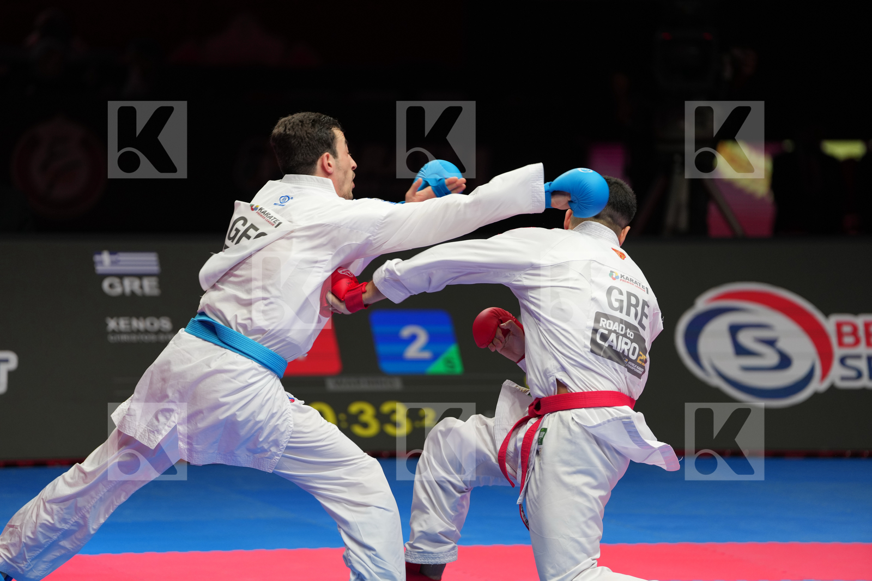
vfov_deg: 6.9
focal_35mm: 200
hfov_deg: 10.3
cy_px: 290
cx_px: 436
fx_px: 4843
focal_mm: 200
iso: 640
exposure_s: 1/1000
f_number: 2.8
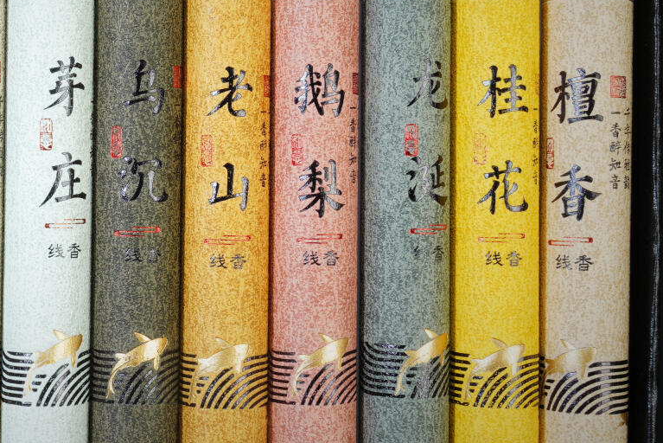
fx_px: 1345
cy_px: 142
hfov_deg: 26.9
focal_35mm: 73
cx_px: 94
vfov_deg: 18.6
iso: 100
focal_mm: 27
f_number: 18
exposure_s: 1/160
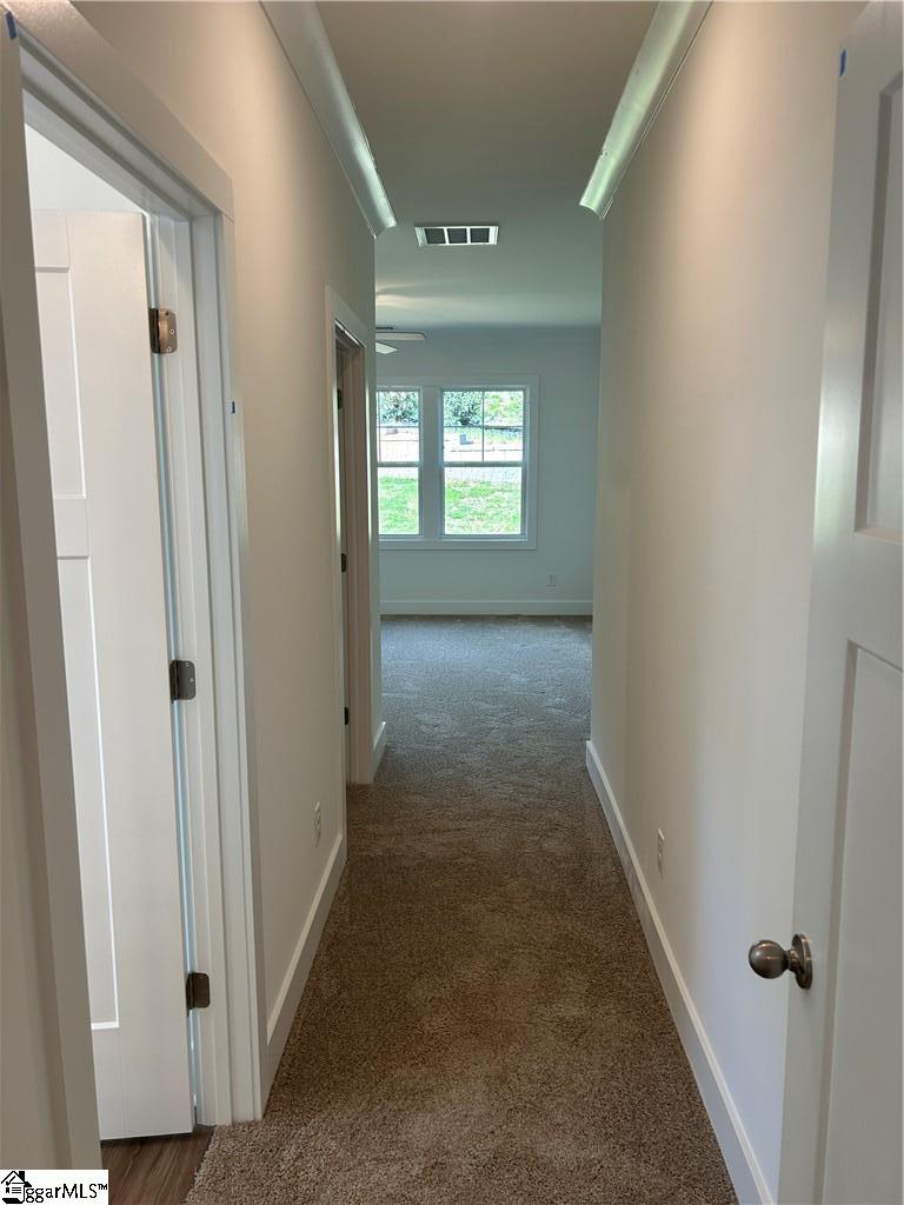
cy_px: 602
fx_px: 905
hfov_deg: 53.1
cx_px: 452
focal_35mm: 26
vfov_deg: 67.3
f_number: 1.5
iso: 64
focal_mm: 5.7
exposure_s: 1/129
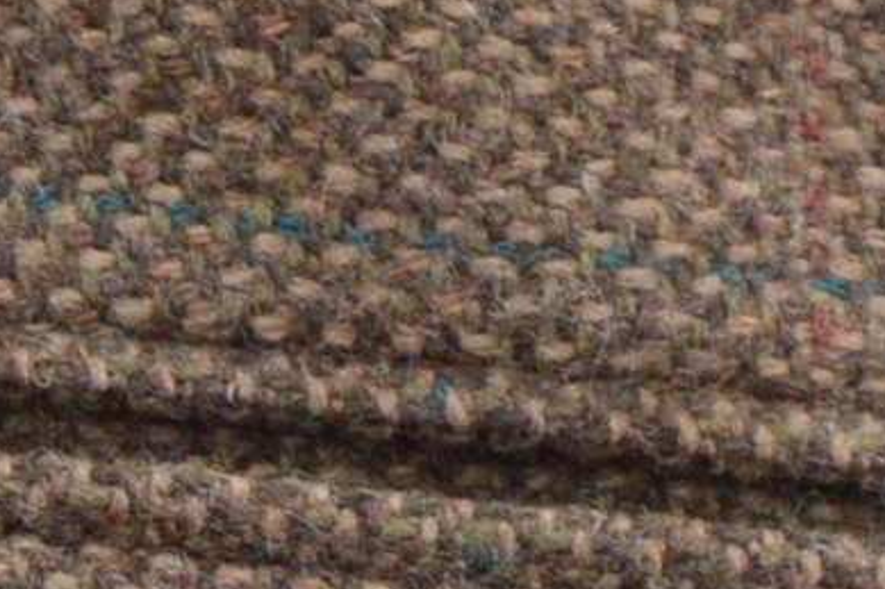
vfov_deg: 3.1
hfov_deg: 4.7
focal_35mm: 441
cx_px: 61
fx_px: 10836
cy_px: -575
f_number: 5
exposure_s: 1/125
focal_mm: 38
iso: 200
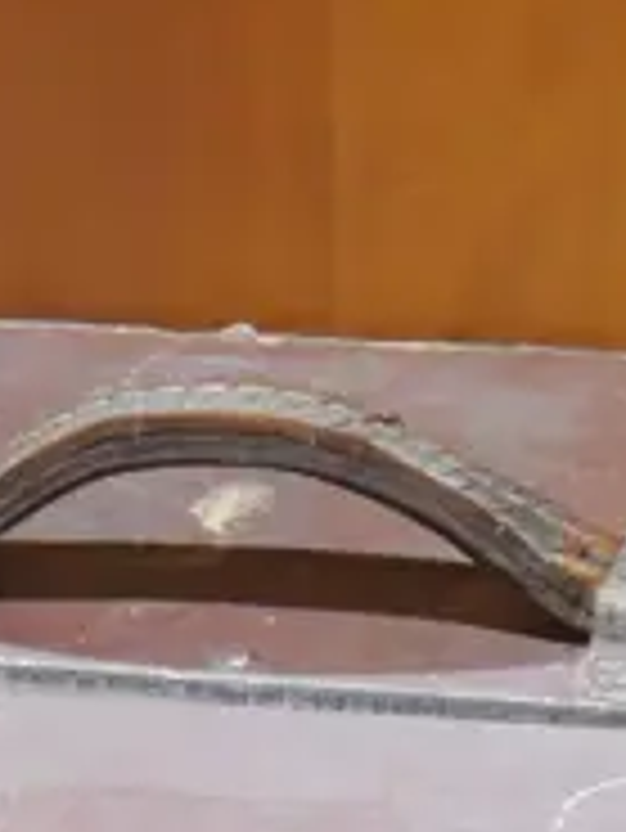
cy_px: 1740
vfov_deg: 10.7
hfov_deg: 9.0
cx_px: 349
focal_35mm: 166
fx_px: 3998
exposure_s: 1/60
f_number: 3.6
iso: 640
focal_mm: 15
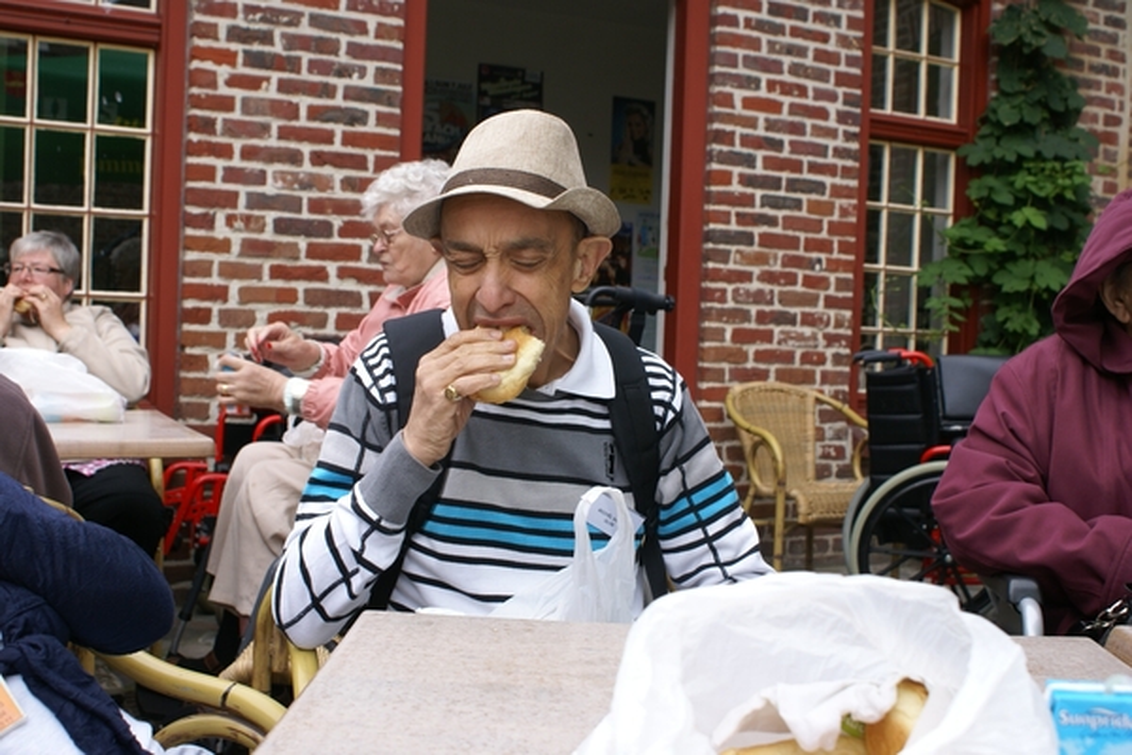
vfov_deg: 31.9
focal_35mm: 42
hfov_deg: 46.4
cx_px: 566
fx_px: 1321
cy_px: 378
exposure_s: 1/60
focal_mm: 28
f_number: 5.6
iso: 100
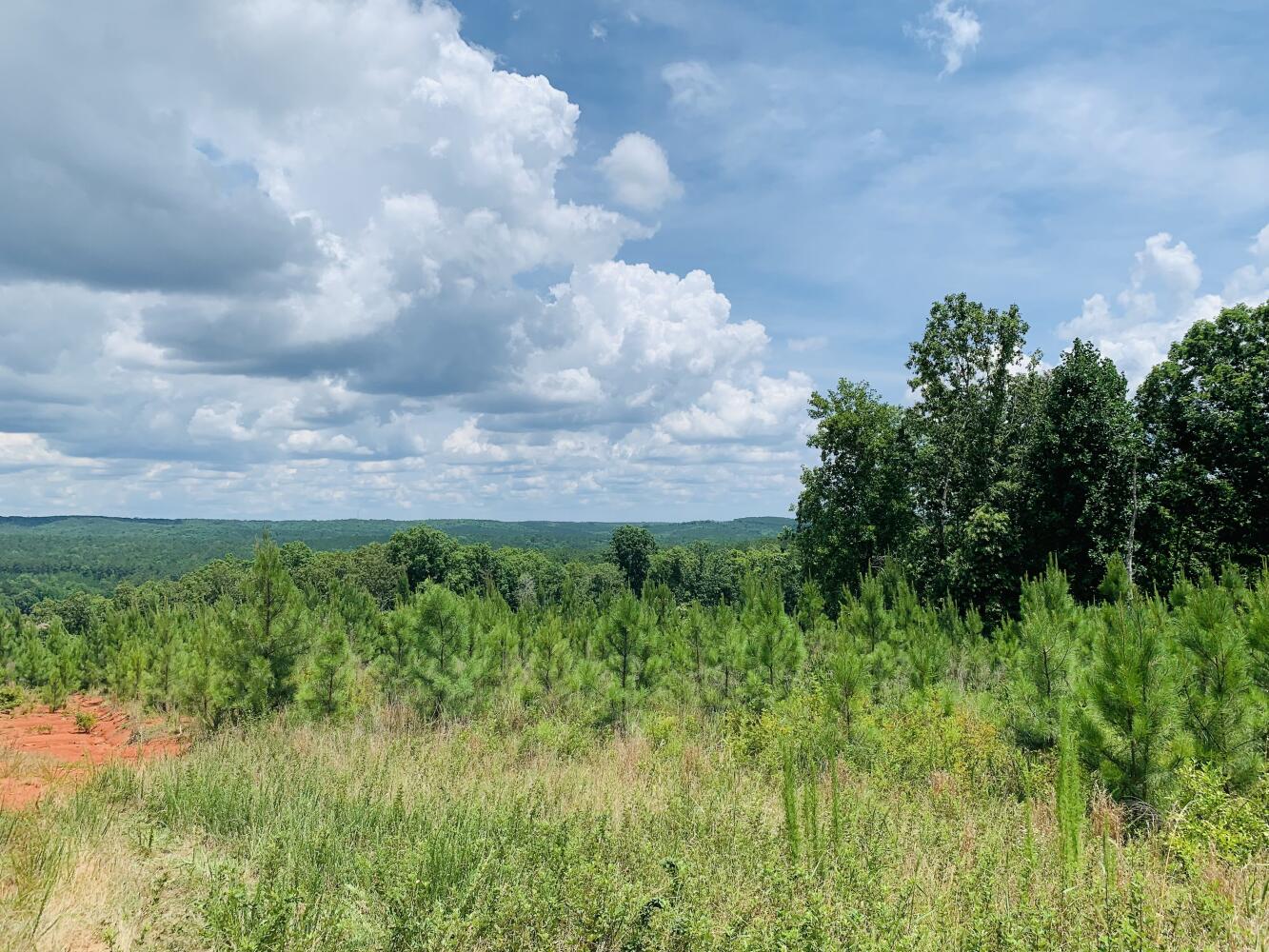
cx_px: 634
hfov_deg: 67.3
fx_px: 953
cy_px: 476
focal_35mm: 26
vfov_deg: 53.1
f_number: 1.8
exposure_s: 1/4098
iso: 25
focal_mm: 4.25
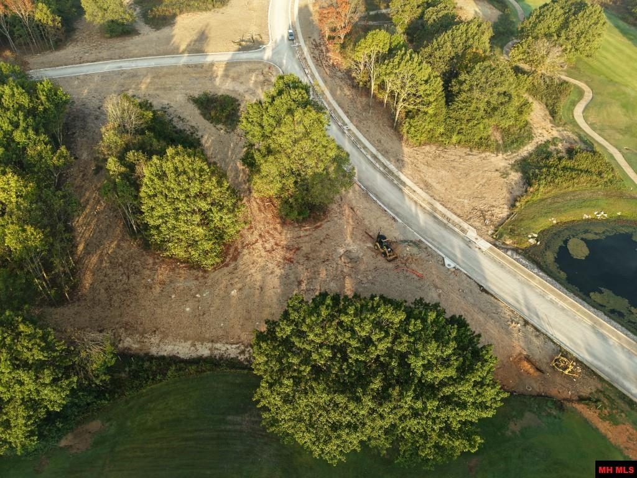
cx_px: 318
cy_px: 239
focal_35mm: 24
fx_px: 442
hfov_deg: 71.6
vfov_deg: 56.8
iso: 120
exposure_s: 1/640
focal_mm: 8.67
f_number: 1.8
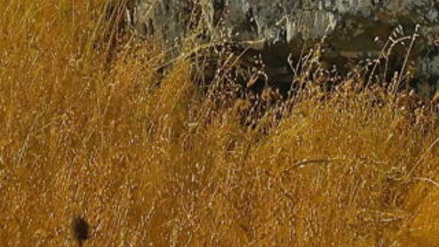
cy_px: -292
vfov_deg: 8.4
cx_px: 114
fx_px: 1571
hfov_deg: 15.8
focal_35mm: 135
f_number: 2.4
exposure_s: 1/919
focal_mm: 4.12
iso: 50
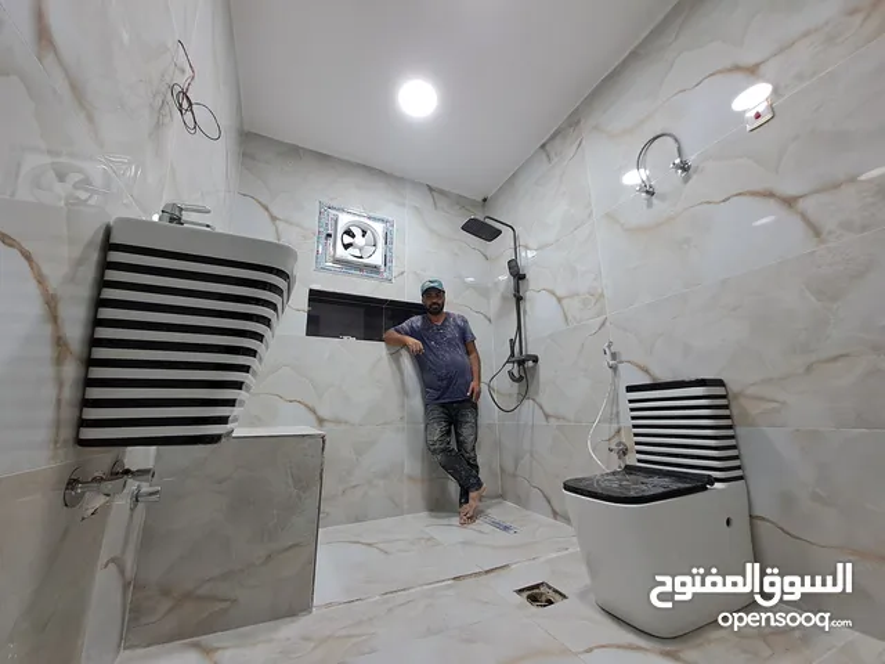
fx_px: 332
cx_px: 442
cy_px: 332
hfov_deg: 106.2
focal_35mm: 13
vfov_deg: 89.9
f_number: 2.2
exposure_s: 1/50
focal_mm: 1.42
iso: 160
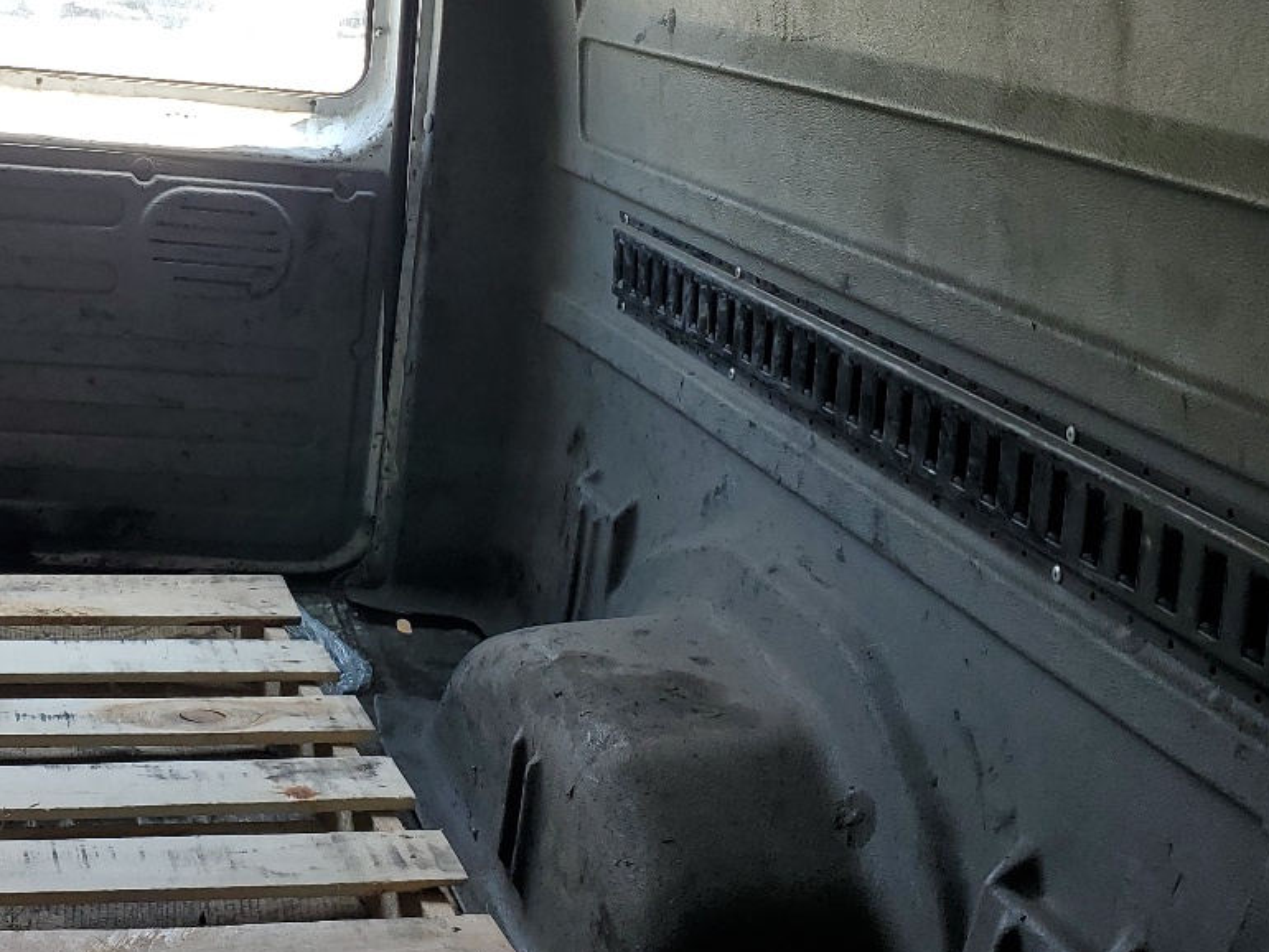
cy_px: 356
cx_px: 356
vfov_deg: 27.0
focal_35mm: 54
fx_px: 1980
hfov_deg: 34.9
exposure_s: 1/132
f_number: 1.5
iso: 50
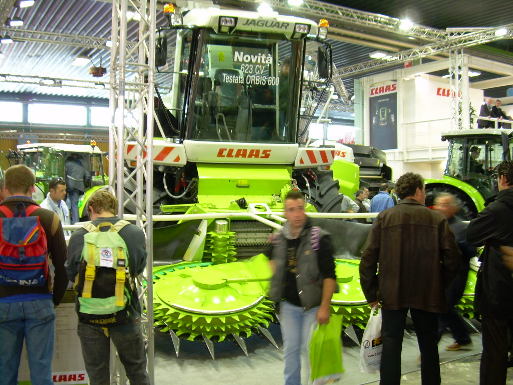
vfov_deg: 37.7
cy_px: 192
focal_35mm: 38
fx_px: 563
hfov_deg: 49.0
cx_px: 256
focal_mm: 6.3
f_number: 2.8
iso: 50
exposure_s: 1/9.5
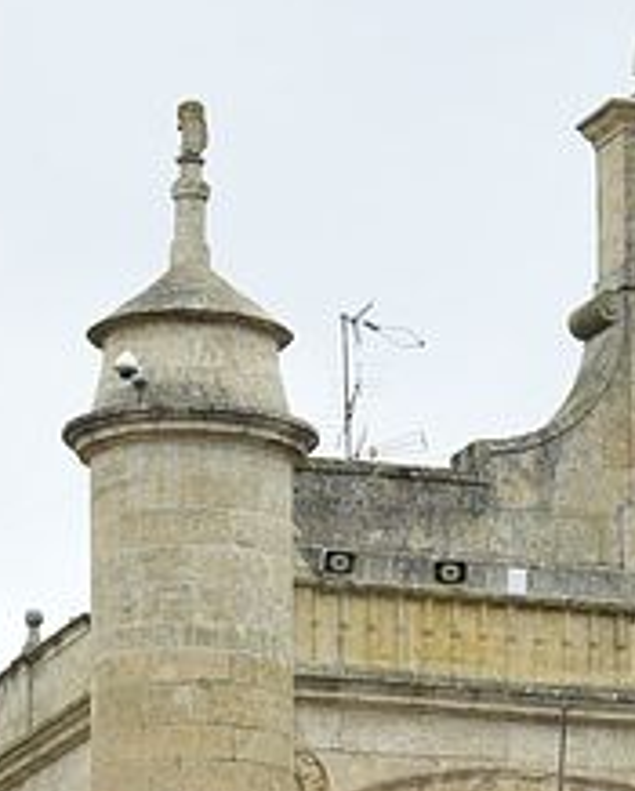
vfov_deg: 8.3
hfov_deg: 6.6
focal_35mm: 232
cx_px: 708
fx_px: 5439
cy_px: 893
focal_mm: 60
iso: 320
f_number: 10
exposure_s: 1/200
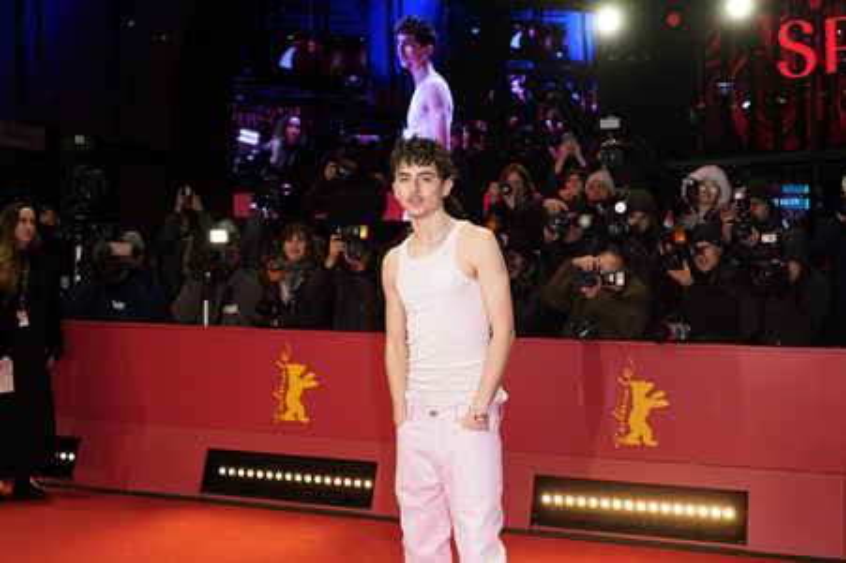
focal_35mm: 42
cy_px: 282
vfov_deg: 31.8
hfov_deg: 46.4
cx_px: 423
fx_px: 986
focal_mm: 42
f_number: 5.6
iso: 800
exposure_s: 1/160
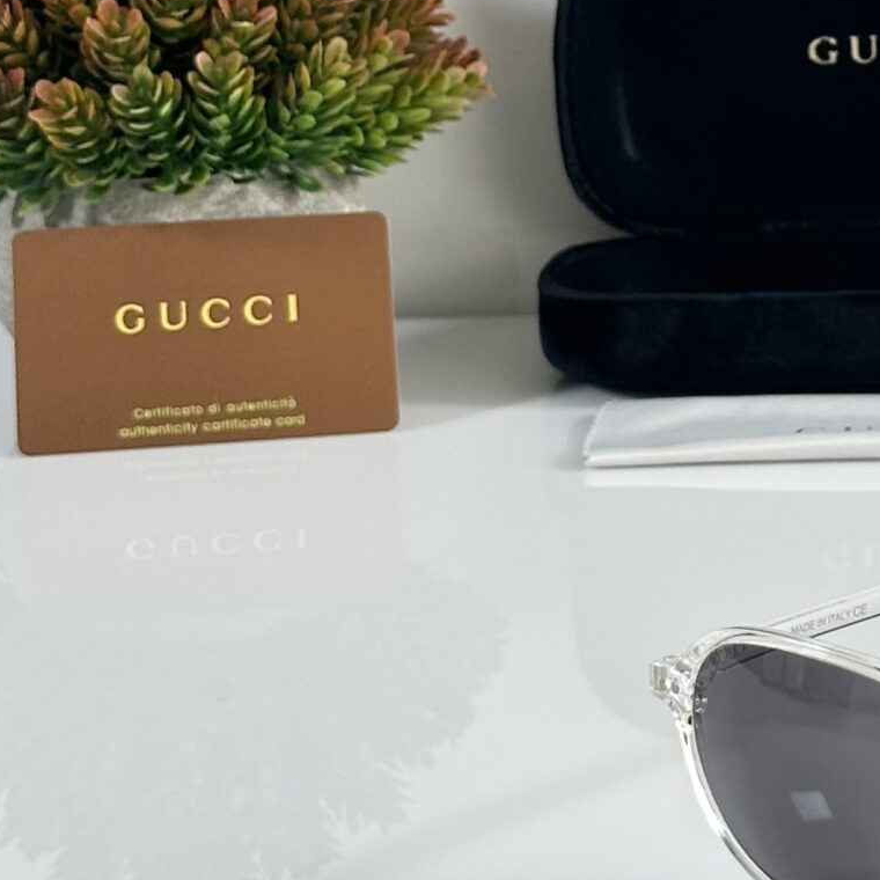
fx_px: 4113
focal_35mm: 143
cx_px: 1078
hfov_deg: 11.9
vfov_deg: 12.1
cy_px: 38
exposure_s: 1/121
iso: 80
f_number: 1.78
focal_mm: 6.86
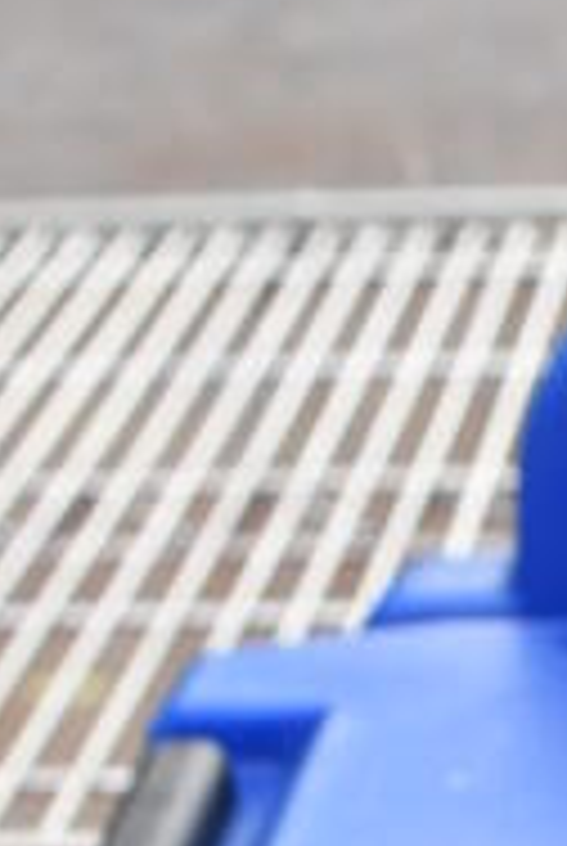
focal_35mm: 131
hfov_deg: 10.2
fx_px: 3083
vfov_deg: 13.4
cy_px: 1694
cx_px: 824
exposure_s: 1/250
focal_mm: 18
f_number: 5.6
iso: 280
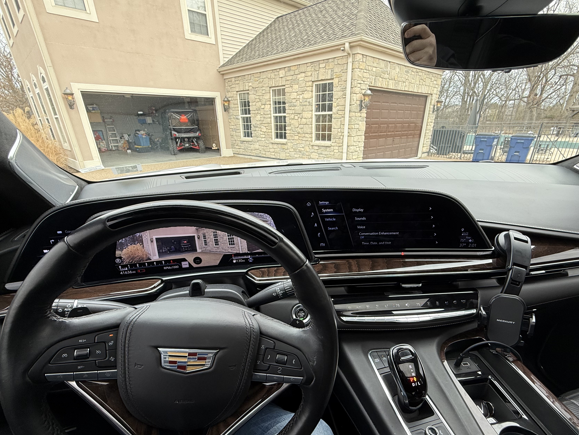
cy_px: 259
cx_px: 300
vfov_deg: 74.0
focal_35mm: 17
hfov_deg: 91.0
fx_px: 284
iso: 80
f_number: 2.2
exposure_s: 1/99
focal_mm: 2.22
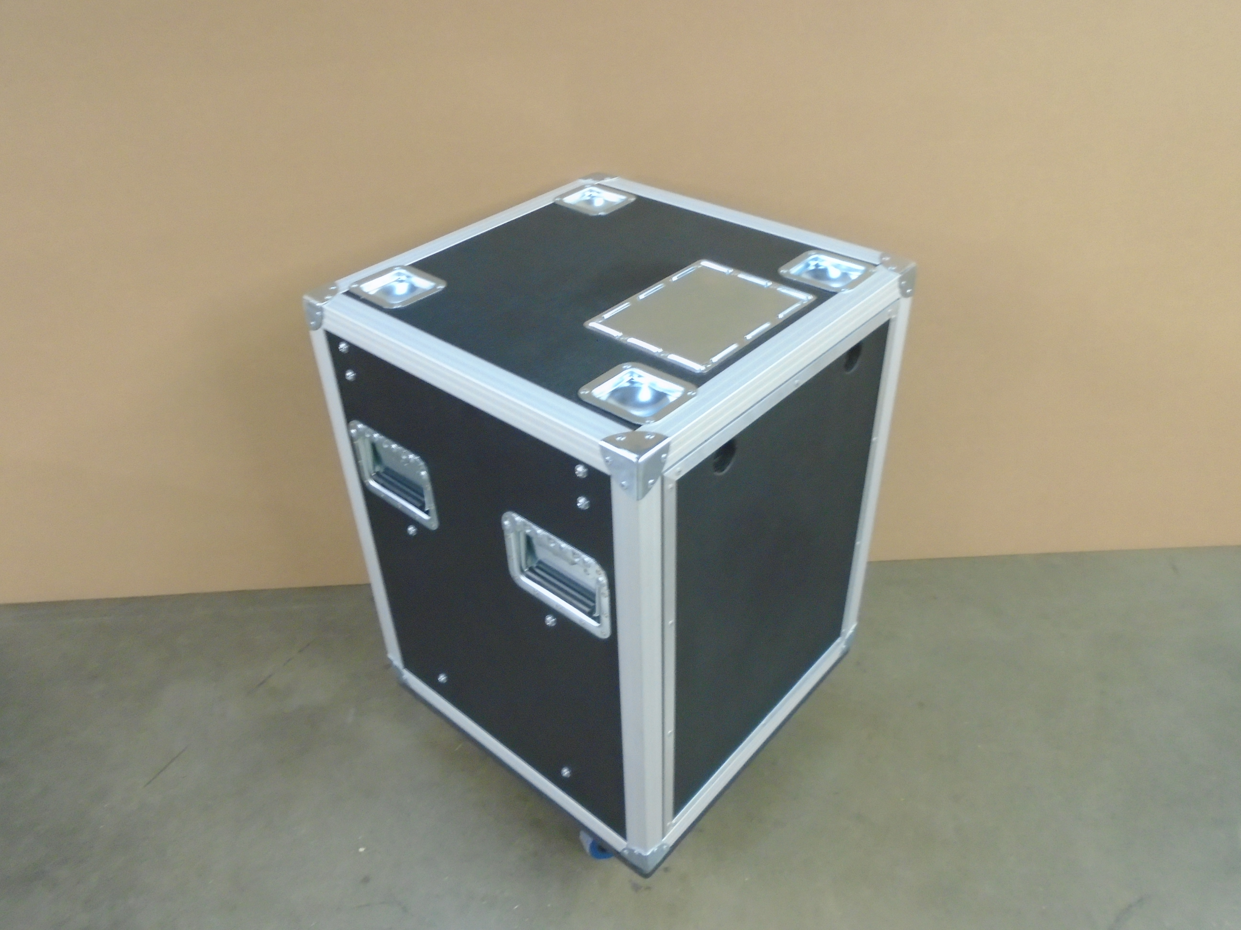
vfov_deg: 53.1
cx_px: 620
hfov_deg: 67.3
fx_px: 932
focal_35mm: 26
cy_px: 465
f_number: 3.2
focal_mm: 4.6
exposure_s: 1/5
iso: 400
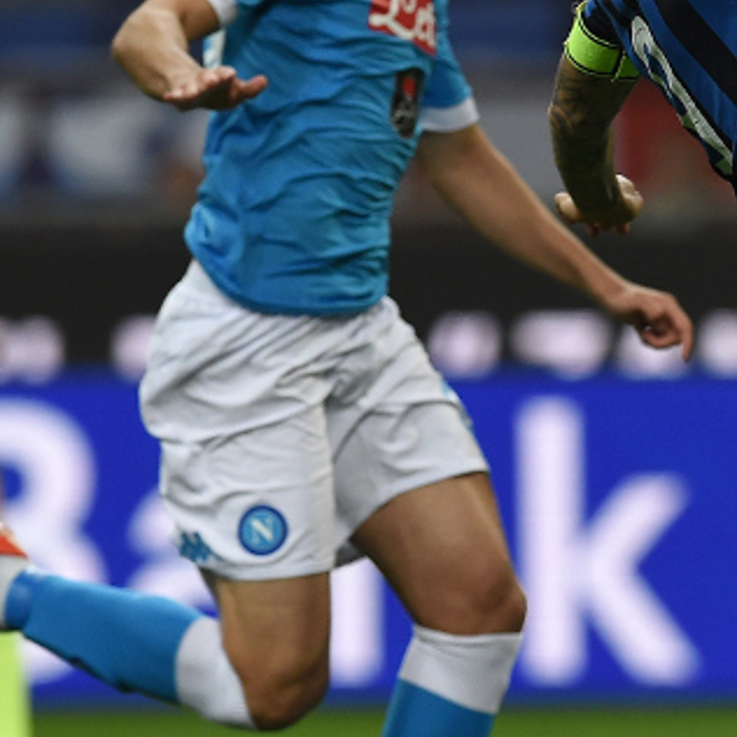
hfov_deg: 1.6
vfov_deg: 1.6
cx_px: 777
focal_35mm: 1075
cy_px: 339
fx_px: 25894
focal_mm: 400
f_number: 4
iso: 2000
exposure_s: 1/1250
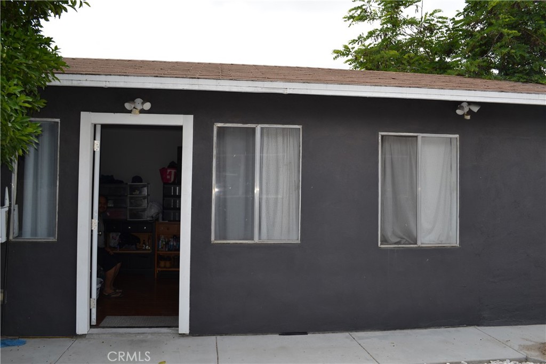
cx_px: 273
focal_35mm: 30
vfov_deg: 43.6
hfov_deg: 61.9
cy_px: 182
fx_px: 455
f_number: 7.1
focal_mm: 20
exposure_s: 1/200
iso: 100
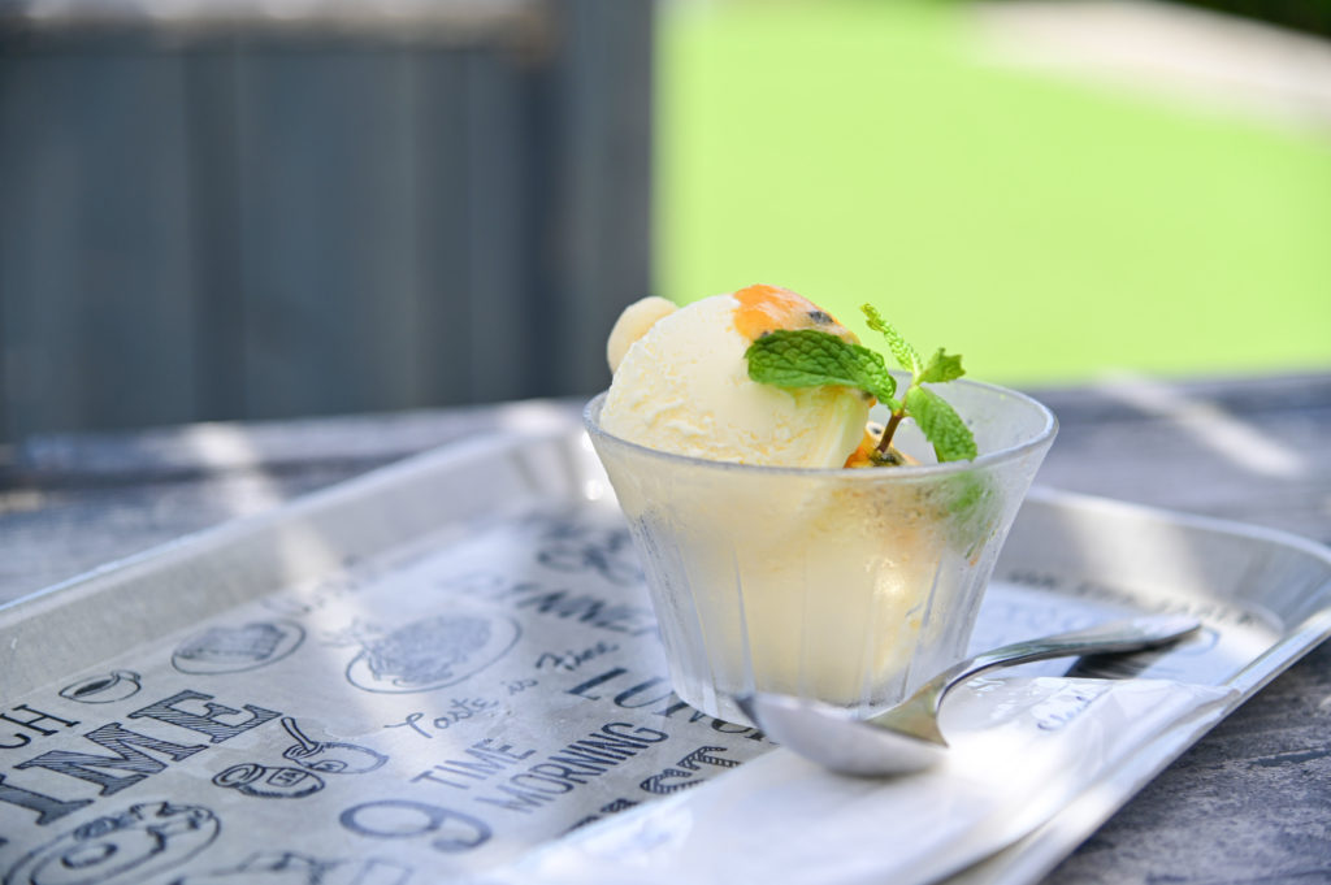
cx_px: 666
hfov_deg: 26.0
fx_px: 2881
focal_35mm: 78
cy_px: 442
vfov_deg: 17.5
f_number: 4
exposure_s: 1/500
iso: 100
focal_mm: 78
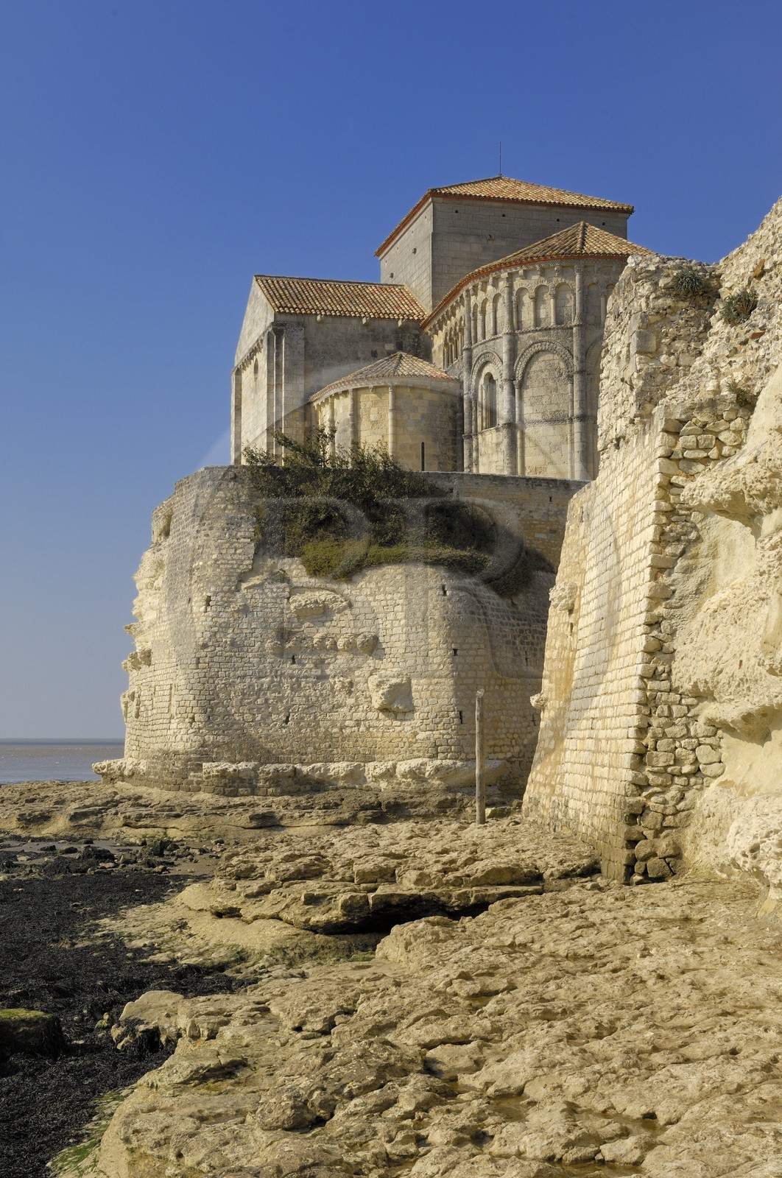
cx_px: 391
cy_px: 589
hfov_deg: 28.0
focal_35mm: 48
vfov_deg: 41.2
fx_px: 1569
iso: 100
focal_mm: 32
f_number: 13
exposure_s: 1/160
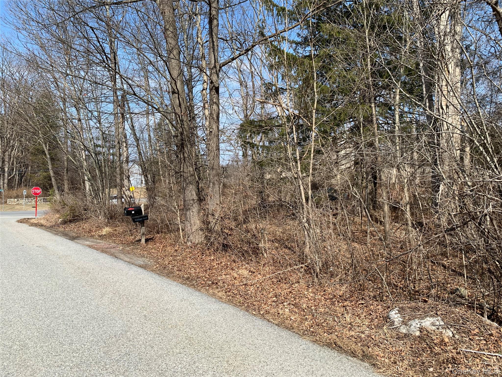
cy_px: 188
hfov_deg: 67.3
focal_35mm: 26
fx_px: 377
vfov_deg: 53.1
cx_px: 251
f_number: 1.8
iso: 25
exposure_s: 1/1718
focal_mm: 4.25
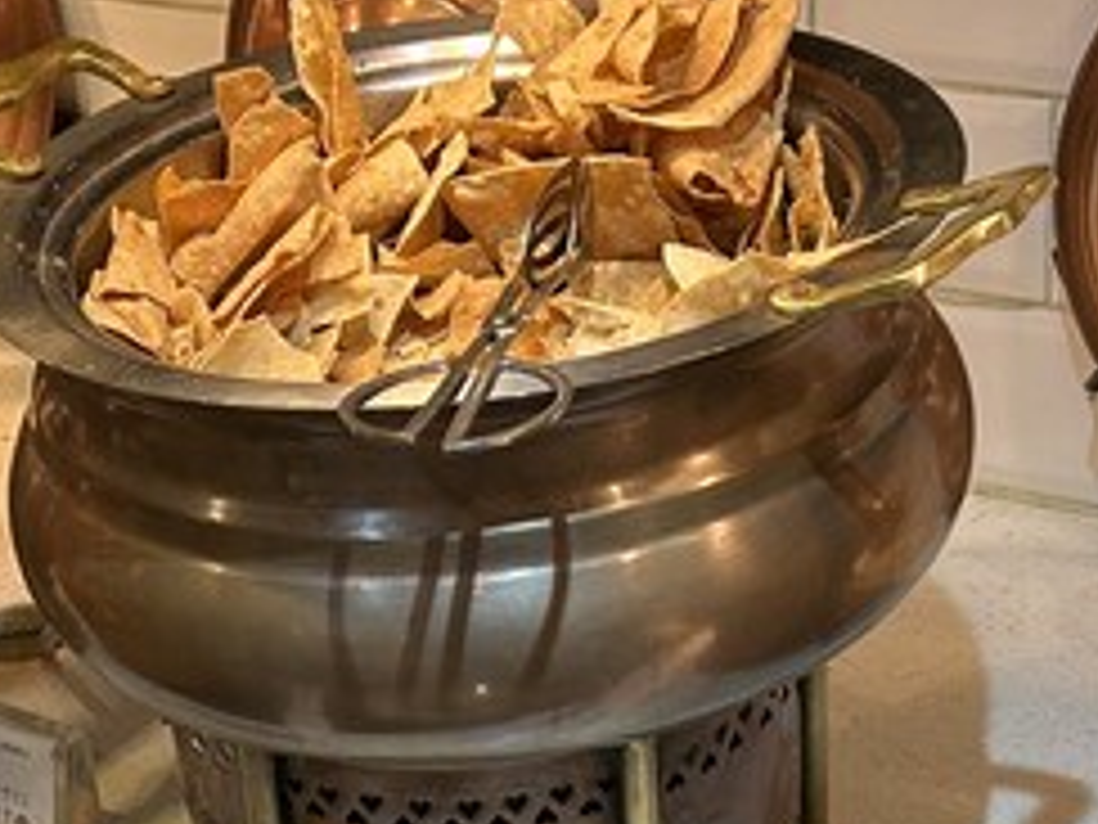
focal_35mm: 96
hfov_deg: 20.1
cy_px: 822
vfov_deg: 15.1
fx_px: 3045
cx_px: 153
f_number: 1.5
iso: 125
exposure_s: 1/100
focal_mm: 5.7
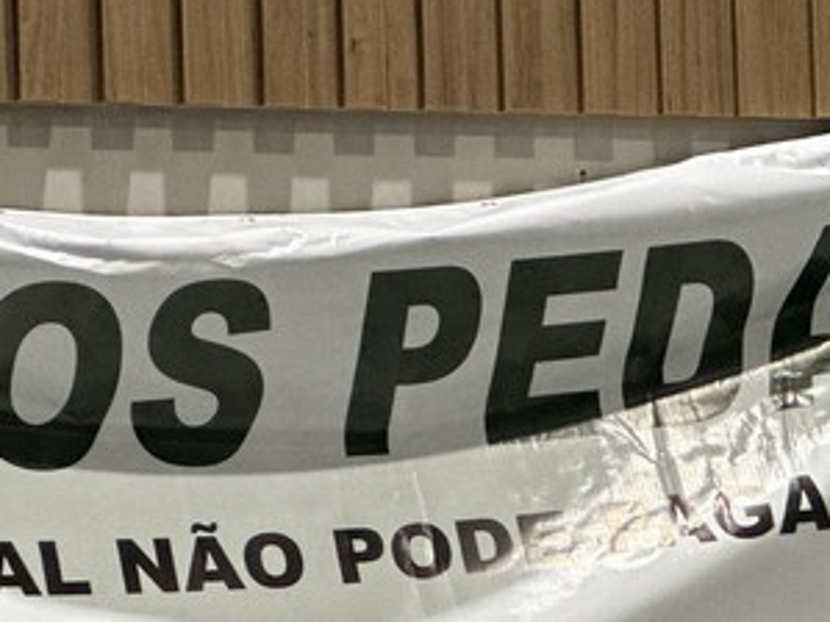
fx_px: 6327
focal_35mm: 264
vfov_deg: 5.6
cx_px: 311
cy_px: 939
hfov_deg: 7.5
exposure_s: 1/40
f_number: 2.8
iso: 400
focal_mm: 9
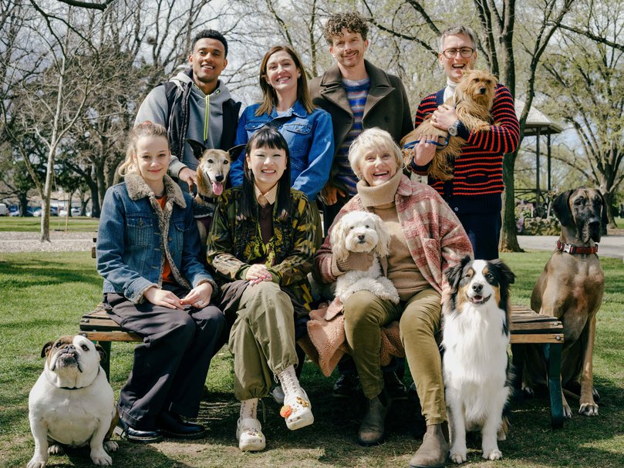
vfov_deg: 29.1
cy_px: 234
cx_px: 312
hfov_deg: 38.2
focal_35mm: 50
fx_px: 901
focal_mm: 63
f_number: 8
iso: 320
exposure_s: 1/160
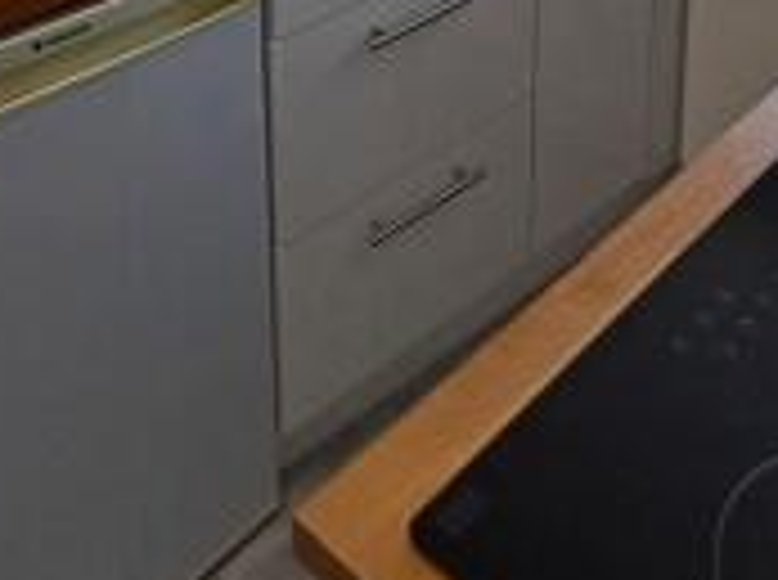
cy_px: -277
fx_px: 1211
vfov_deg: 22.4
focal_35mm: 54
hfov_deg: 35.5
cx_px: 308
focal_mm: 1.64
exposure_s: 1/100
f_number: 2.2
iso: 50
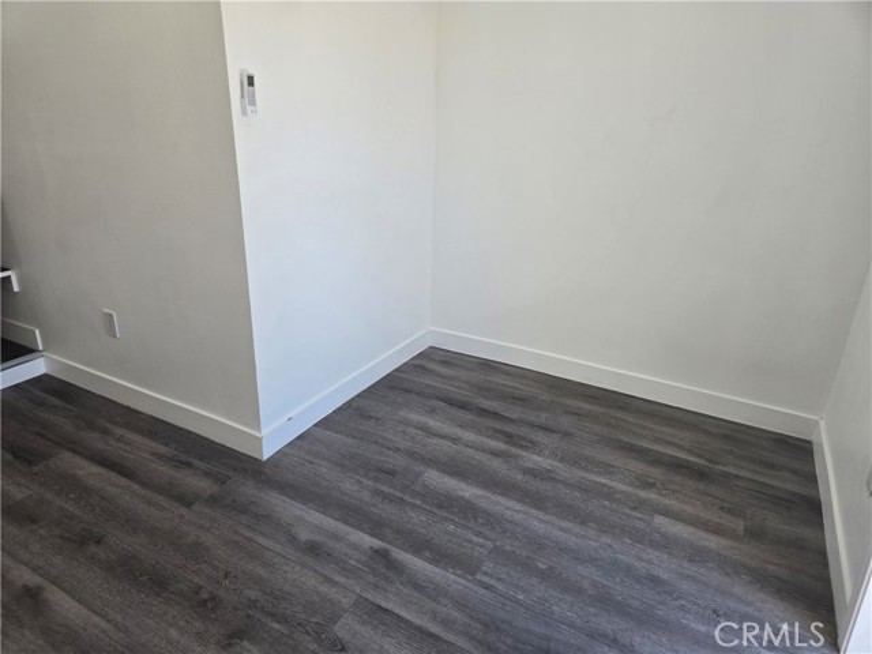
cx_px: 436
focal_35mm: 23
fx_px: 579
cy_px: 327
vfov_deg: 58.9
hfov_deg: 73.9
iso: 25
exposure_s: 1/120
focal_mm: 5.4
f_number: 1.8
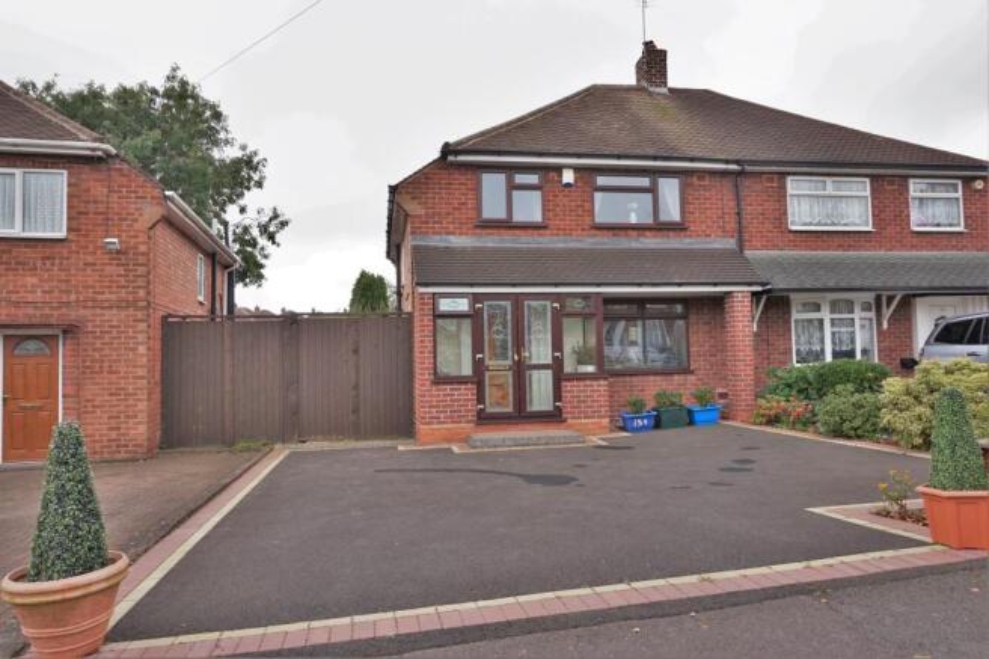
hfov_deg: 73.8
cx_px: 494
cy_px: 330
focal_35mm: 24
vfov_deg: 53.1
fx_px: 659
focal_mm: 16
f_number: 10
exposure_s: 1/160
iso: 320
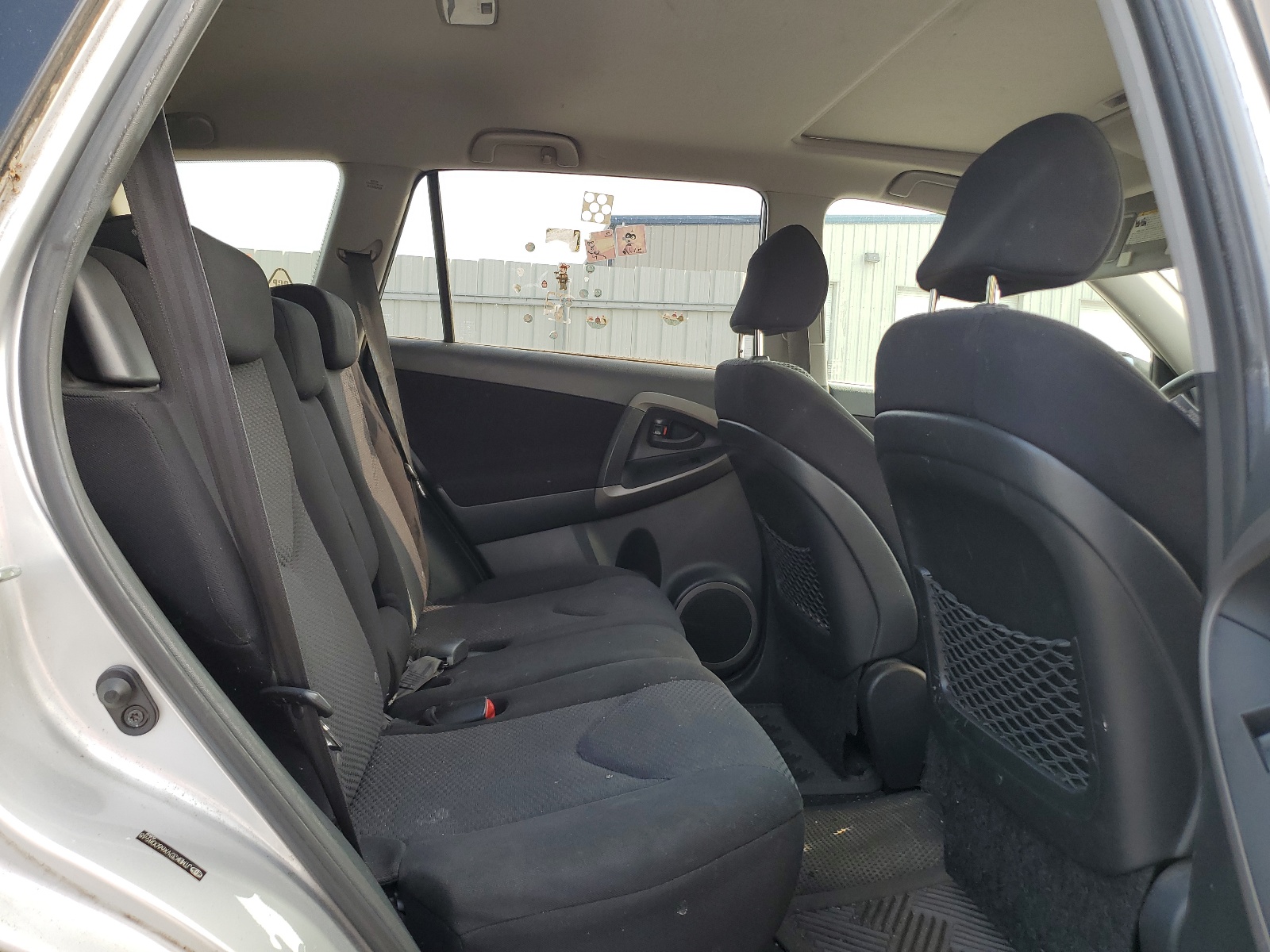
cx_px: 635
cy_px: 476
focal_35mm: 26
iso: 50
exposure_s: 1/333
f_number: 1.5
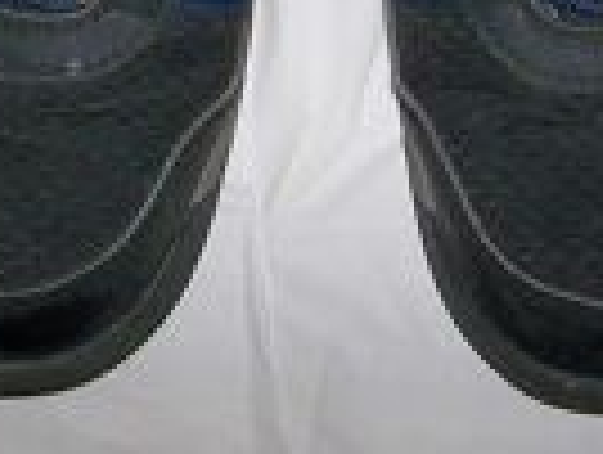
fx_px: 1815
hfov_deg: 18.9
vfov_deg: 13.0
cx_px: 292
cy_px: -353
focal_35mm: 104
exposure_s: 1/30
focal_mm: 4.1
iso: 80
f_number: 3.3
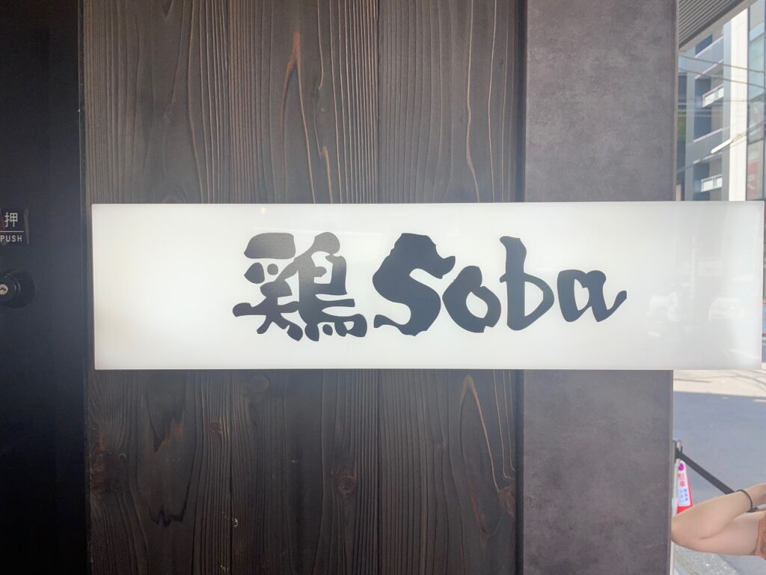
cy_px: 288
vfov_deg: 53.1
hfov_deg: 67.3
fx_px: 575
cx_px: 383
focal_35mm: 26
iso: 32
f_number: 1.6
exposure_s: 1/445
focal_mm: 4.2
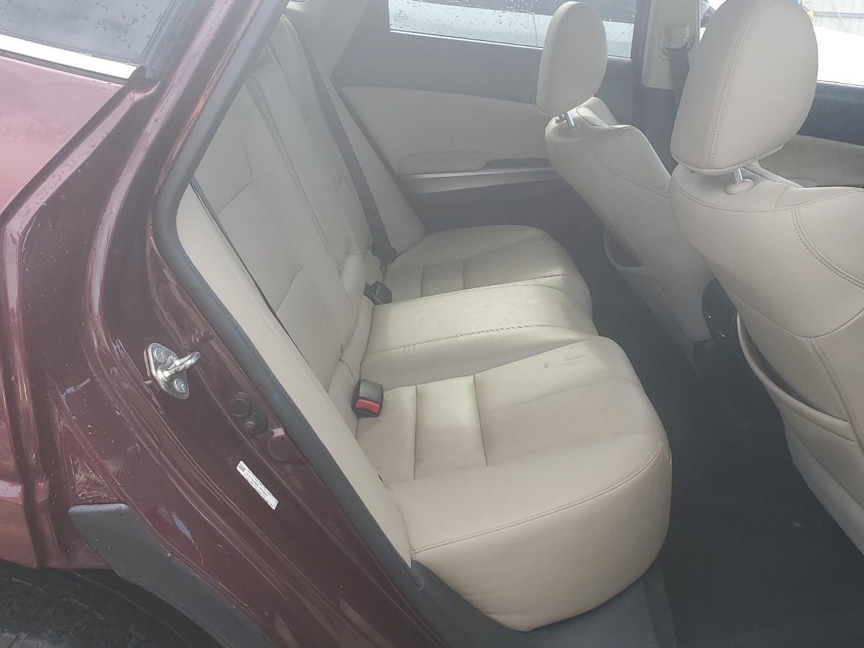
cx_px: 499
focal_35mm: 33
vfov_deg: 42.9
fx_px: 823
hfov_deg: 55.1
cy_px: 289
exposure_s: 1/233
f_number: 1.5
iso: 50
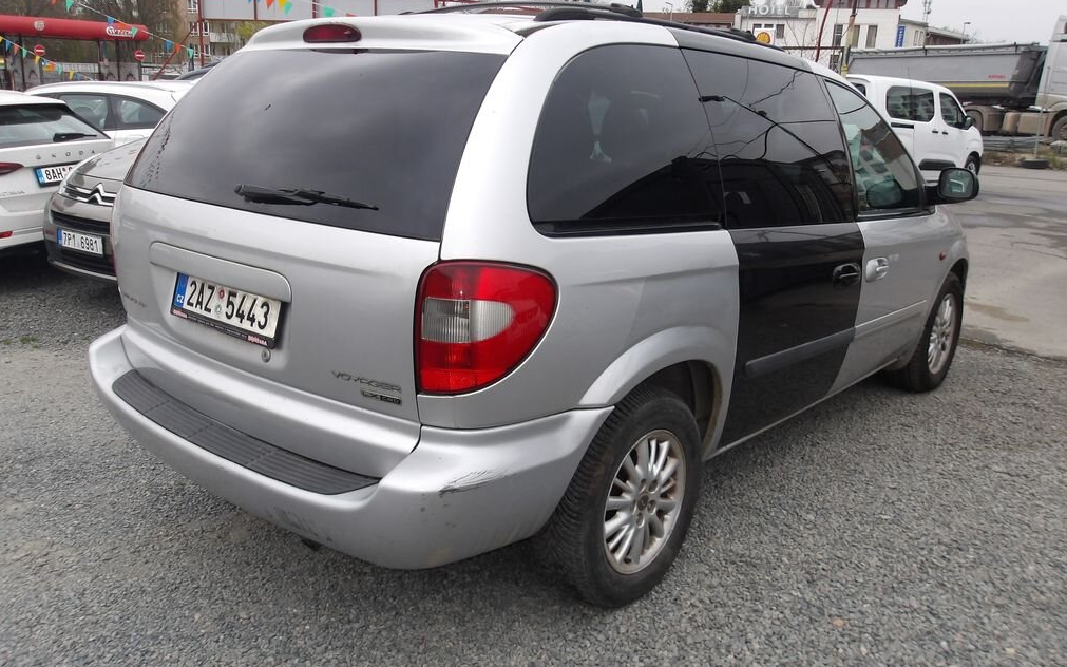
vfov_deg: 43.1
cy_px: 310
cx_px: 529
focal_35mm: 29
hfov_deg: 64.6
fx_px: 843
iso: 100
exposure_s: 1/131
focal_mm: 4.9
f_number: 3
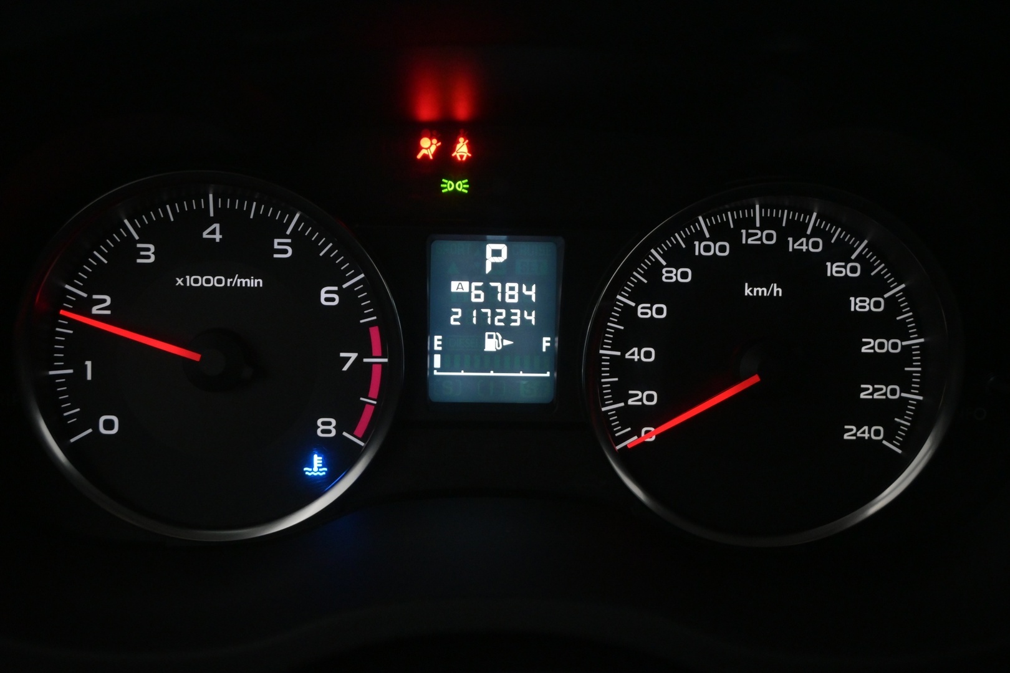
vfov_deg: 25.8
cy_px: 336
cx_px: 505
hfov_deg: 37.9
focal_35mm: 52
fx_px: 1473
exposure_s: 1/100
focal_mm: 35
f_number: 5.3
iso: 2500
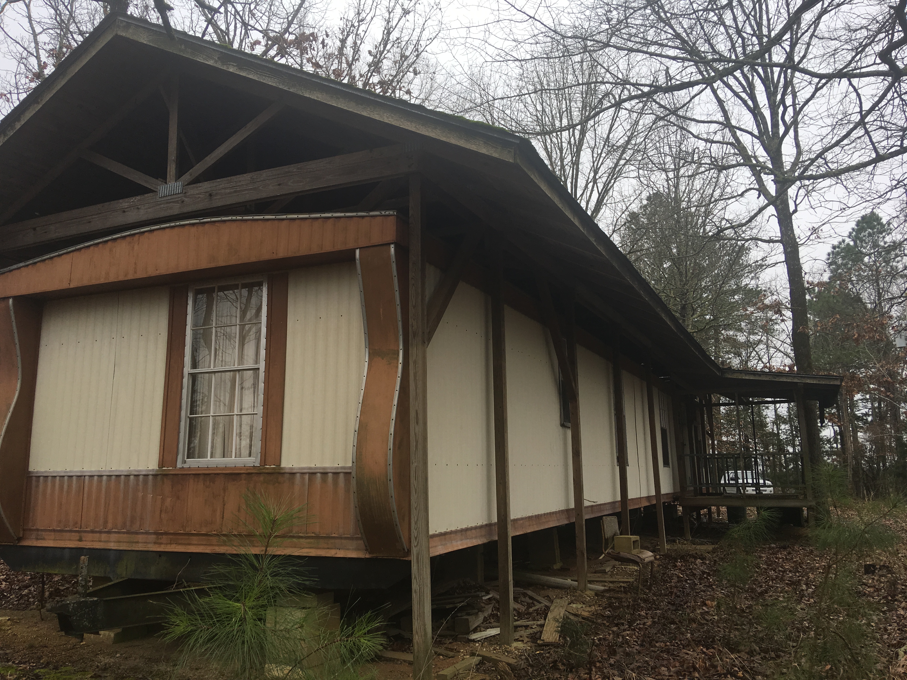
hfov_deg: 61.7
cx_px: 454
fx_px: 760
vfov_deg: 48.2
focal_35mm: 29
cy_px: 340
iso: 25
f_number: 2.2
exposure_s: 1/283
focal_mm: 4.15
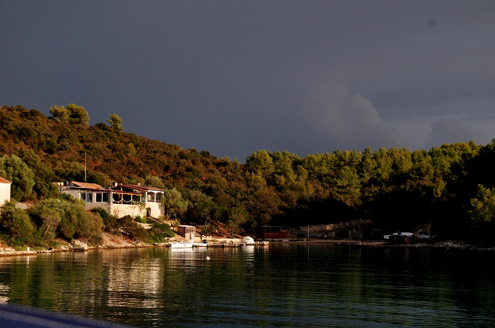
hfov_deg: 33.4
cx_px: 248
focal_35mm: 60
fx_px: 824
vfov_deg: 22.6
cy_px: 164
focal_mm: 40
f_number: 6.3
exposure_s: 1/1250
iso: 250
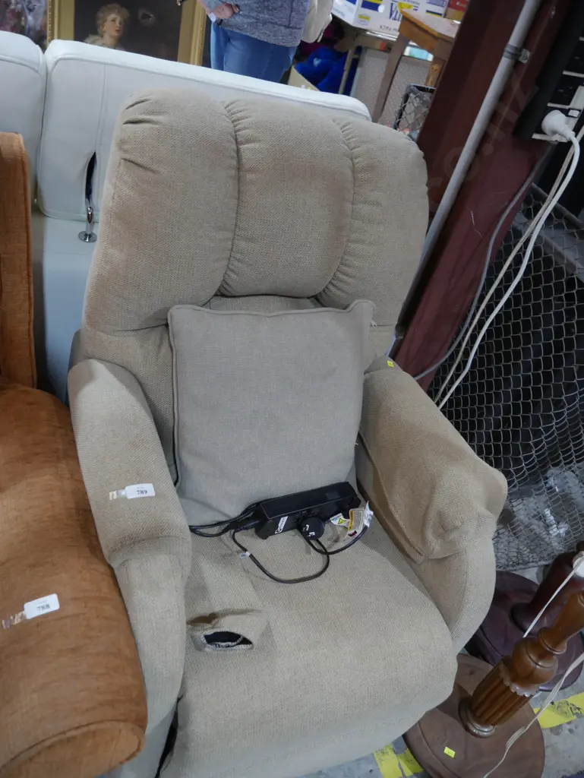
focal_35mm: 28
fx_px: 629
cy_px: 389
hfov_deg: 49.8
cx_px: 292
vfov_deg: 63.4
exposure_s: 1/60
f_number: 3.5
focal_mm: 14
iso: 500
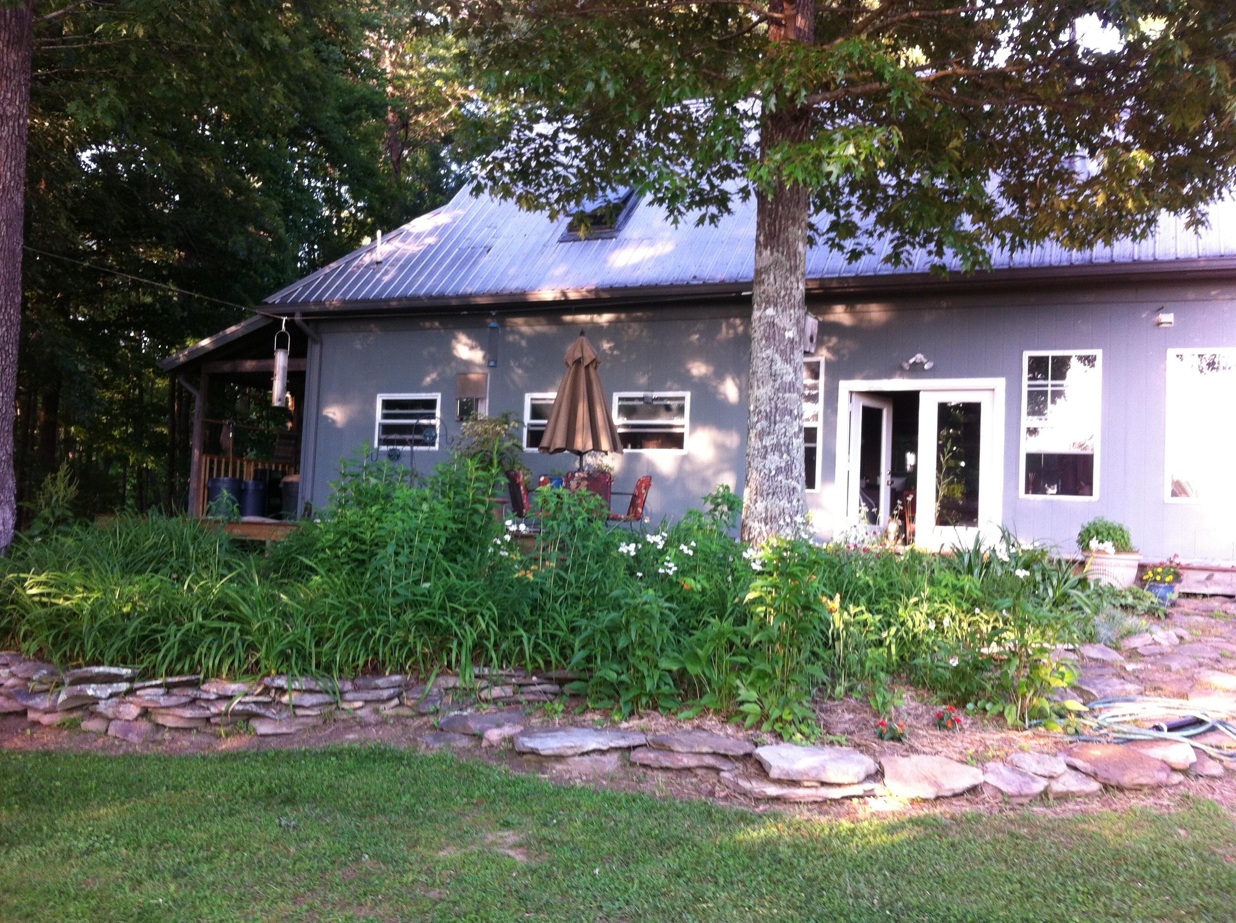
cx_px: 618
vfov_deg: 40.6
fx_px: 1248
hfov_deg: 52.7
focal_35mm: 35
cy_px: 462
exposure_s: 1/40
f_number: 2.8
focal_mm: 3.85
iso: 80
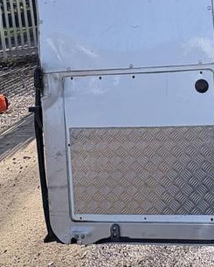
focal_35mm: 40
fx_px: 317
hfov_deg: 34.6
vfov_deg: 40.5
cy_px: 4
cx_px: 204
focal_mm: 2.22
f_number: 2.2
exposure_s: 1/787
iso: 40
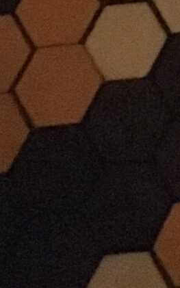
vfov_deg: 9.3
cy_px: -527
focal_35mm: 187
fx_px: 1468
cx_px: 537
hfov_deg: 6.4
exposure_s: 1/15
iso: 2000
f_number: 2.2
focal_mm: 4.15
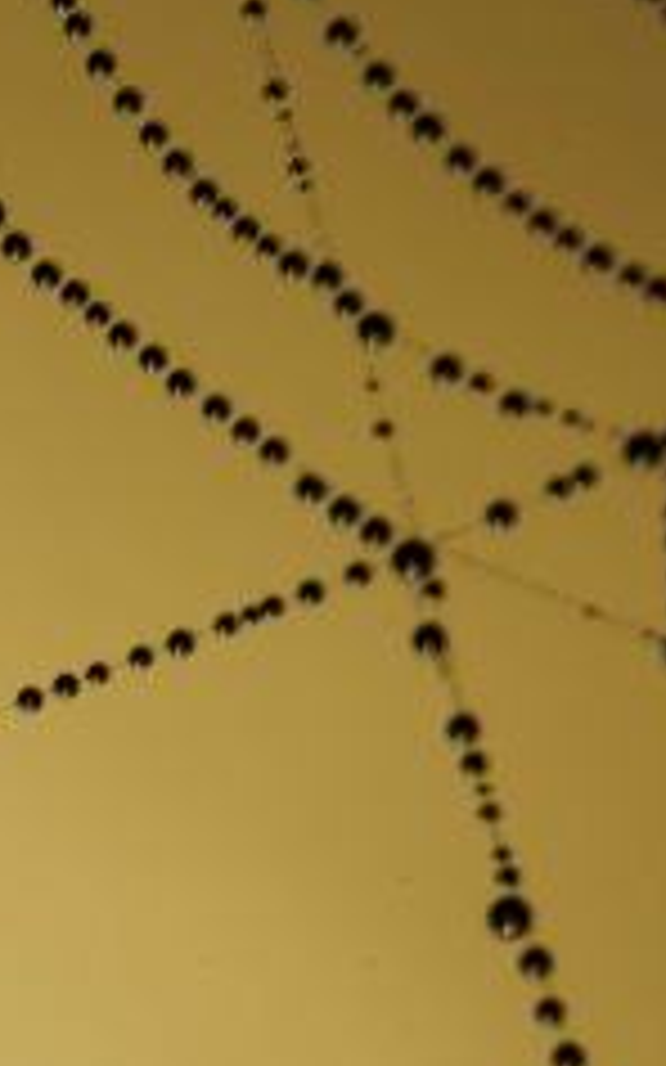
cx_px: -603
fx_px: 36759
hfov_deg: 1.0
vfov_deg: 1.7
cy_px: 1044
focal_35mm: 1265
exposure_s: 1/5000
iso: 100
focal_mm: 280
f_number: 6.3
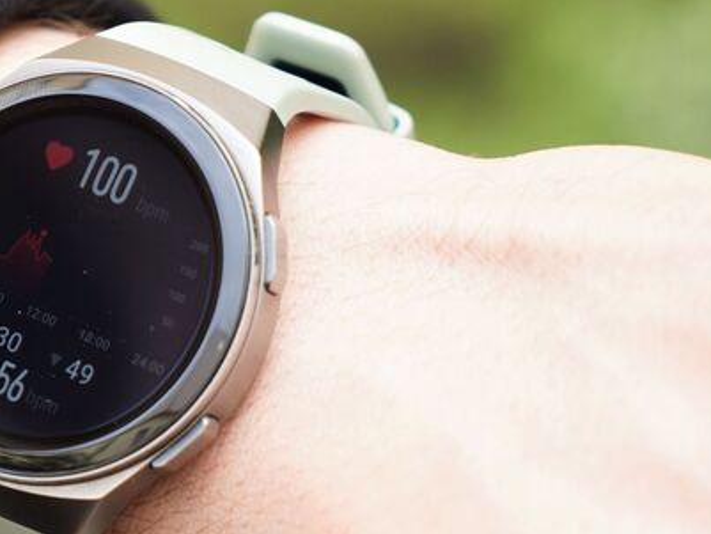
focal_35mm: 139
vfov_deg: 10.7
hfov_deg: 14.1
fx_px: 2856
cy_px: 287
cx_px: 108
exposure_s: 1/160
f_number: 4
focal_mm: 70
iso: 125
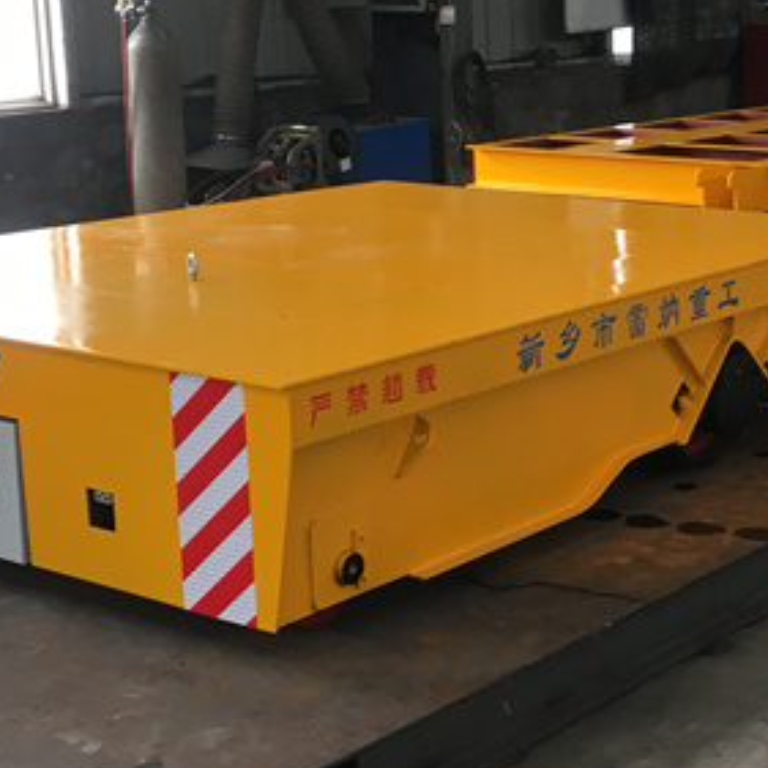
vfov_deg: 23.6
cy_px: 314
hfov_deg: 23.1
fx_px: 1832
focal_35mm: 73
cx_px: 670
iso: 32
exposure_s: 1/33
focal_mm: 4.15
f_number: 2.2
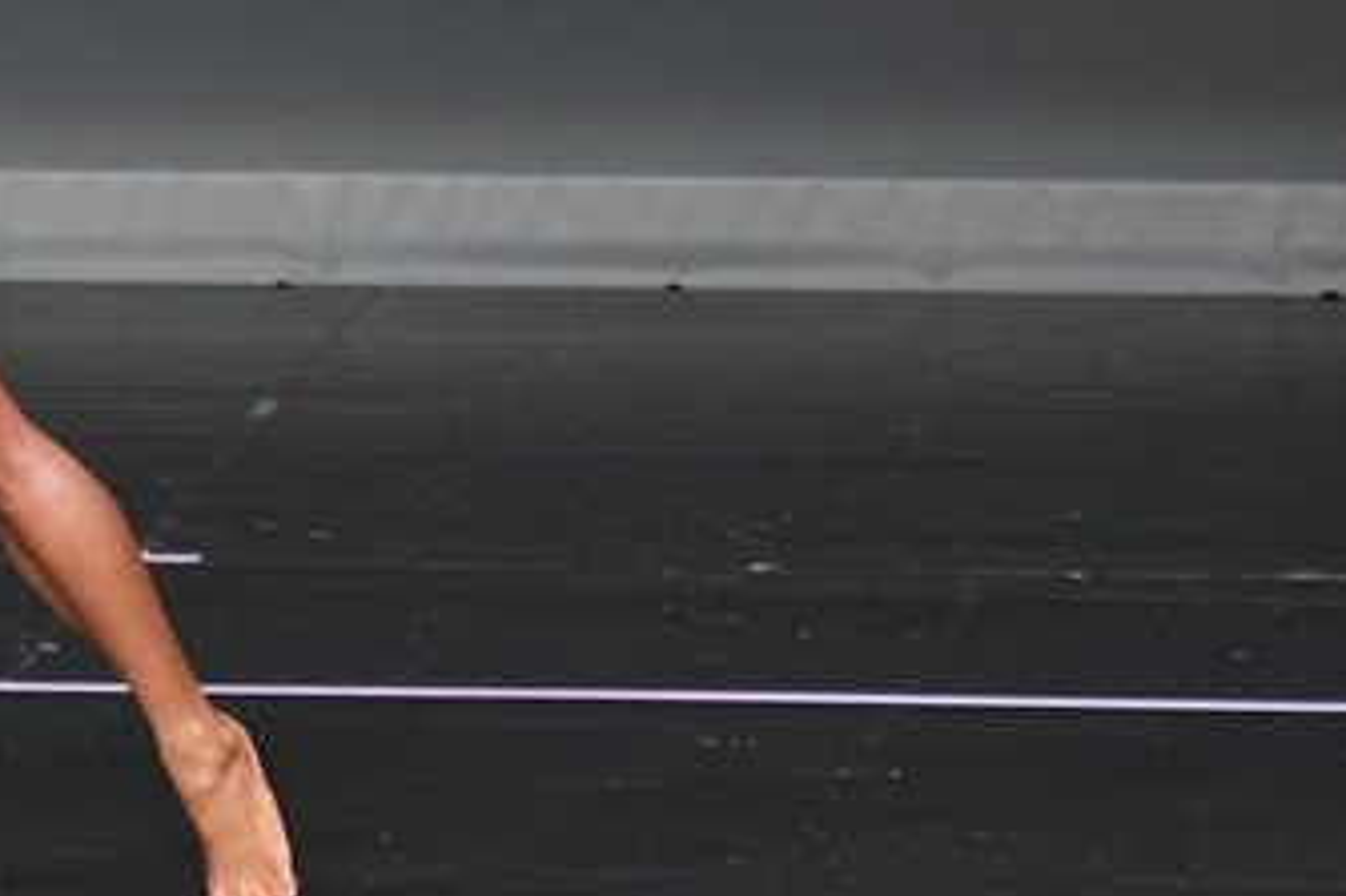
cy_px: 165
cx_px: 131
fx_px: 29820
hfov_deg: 2.6
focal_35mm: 798
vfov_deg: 1.7
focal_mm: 230
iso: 4000
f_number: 5.6
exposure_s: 1/400
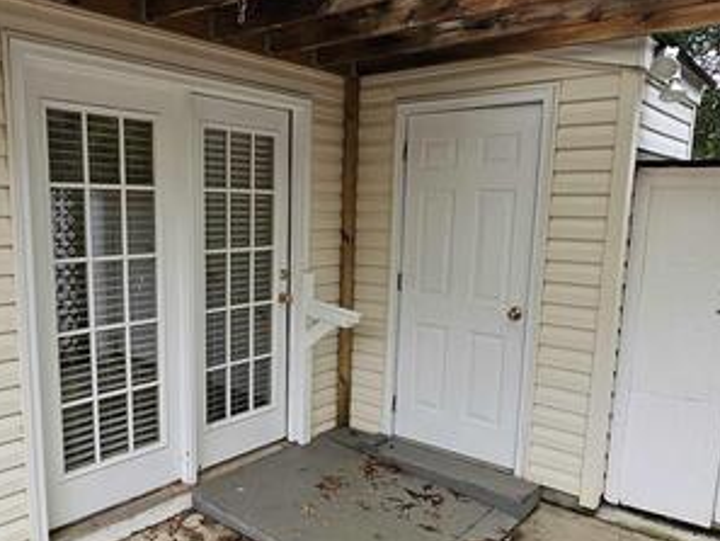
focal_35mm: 28
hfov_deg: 63.0
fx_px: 583
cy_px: 332
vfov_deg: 49.4
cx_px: 301
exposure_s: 1/131
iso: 50
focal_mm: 2.2
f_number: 2.2
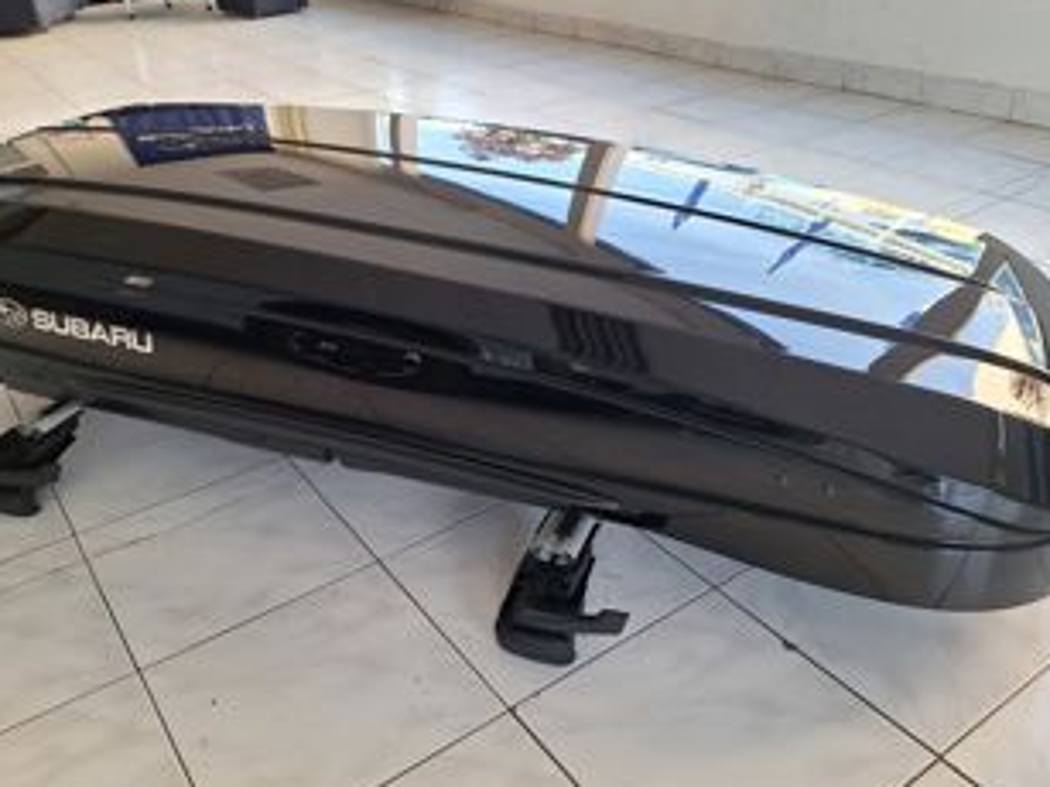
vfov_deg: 46.7
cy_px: 359
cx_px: 513
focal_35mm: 30
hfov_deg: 60.0
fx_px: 910
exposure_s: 1/185
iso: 40
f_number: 1.8
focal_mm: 5.54
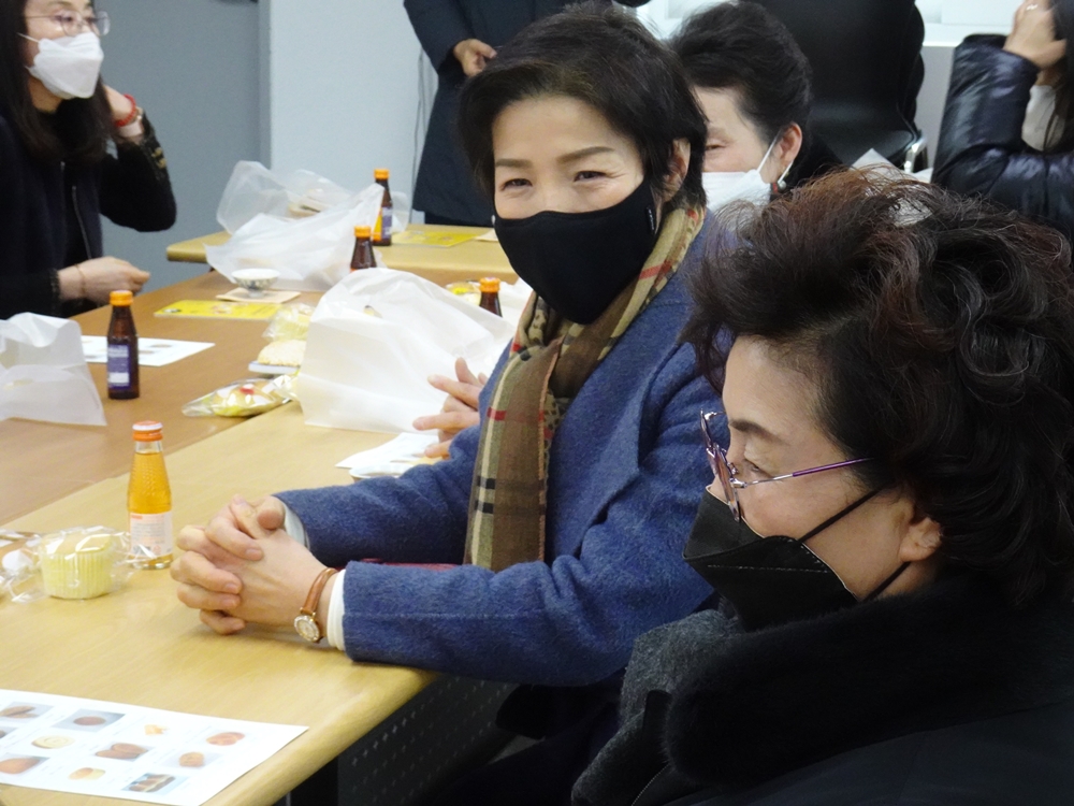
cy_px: 403
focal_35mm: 88
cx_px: 537
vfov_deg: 16.8
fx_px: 2730
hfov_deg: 22.3
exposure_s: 1/80
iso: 800
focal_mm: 13.86
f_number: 5
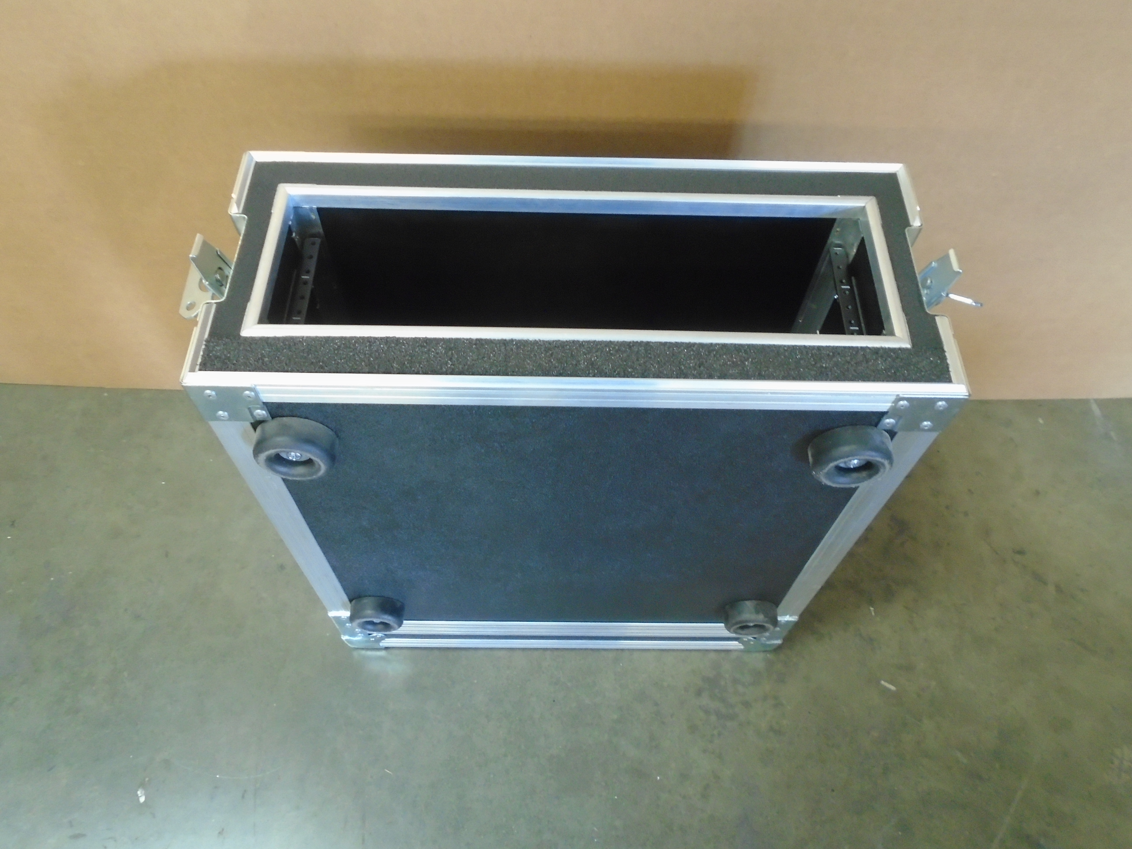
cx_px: 566
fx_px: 850
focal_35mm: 26
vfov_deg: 53.1
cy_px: 424
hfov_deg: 67.3
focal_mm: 4.6
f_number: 3.2
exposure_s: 1/13
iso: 400
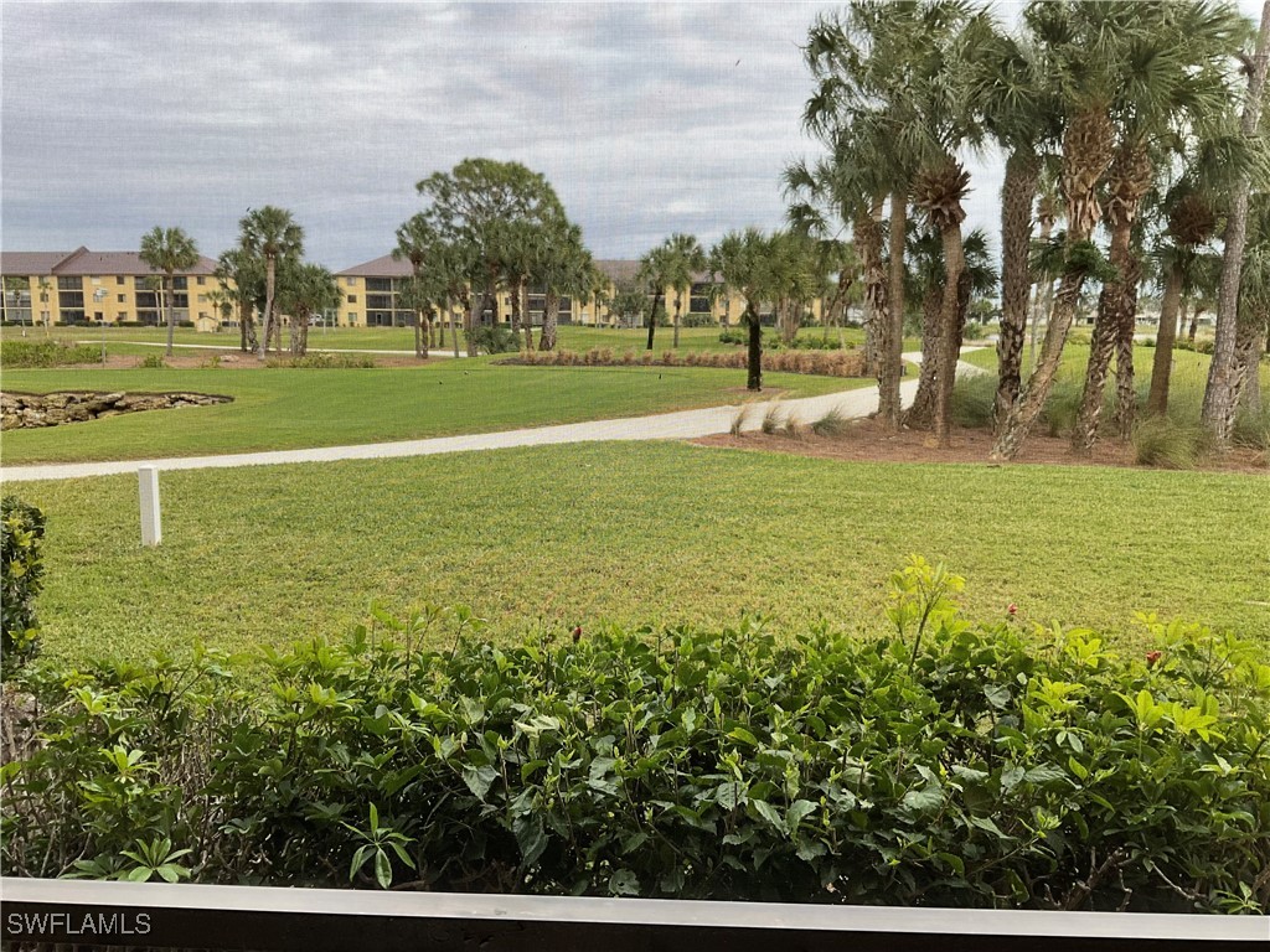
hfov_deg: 61.7
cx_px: 635
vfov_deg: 48.2
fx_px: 1064
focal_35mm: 29
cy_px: 476
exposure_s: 1/394
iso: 16
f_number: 1.8
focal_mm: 3
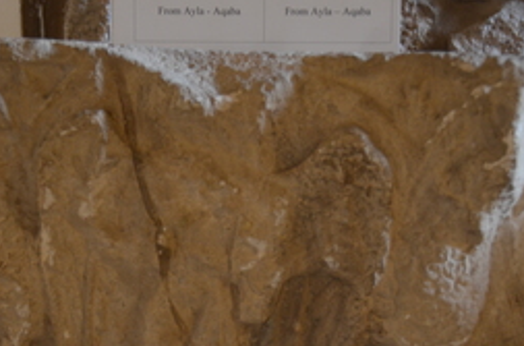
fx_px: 1669
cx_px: 236
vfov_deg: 11.8
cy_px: 277
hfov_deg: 17.8
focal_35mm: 115
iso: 800
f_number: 4.5
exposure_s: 1/10
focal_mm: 44
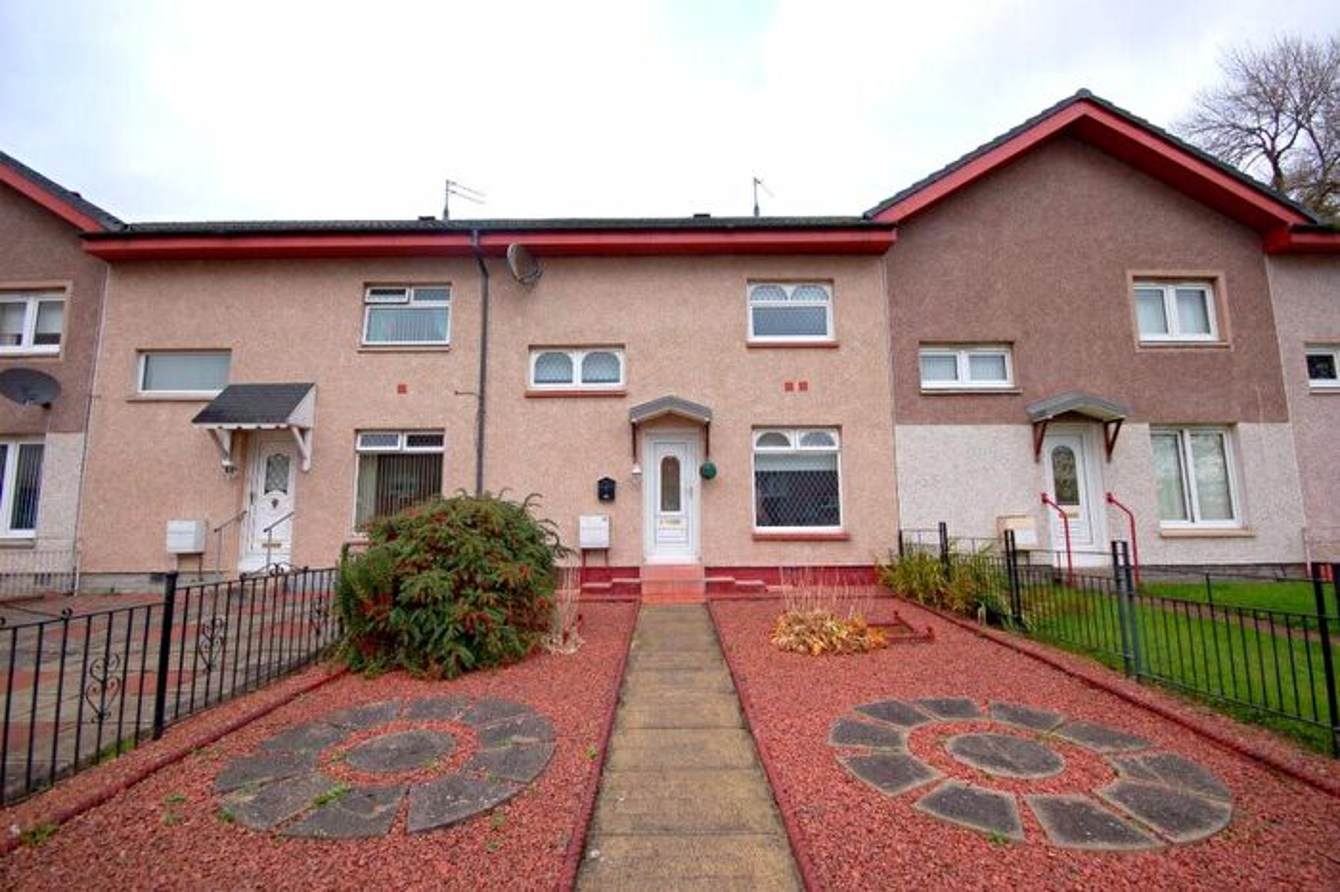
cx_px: 670
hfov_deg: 100.4
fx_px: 558
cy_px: 446
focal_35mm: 15
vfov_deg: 77.3
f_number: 8
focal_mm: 10
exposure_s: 1/250
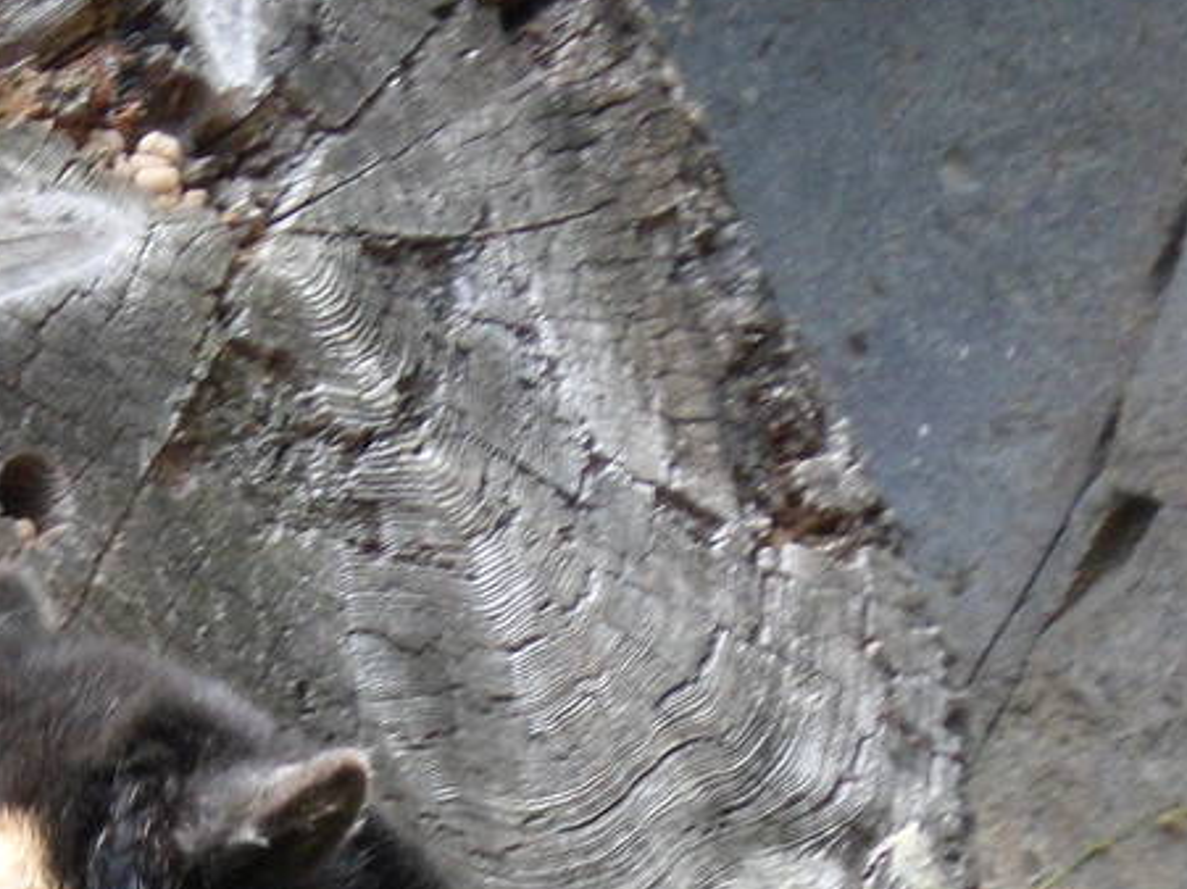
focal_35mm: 713
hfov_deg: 2.8
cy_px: 1518
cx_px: 147
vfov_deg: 2.1
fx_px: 24443
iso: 120
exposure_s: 1/60
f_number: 5.6
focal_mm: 36.2
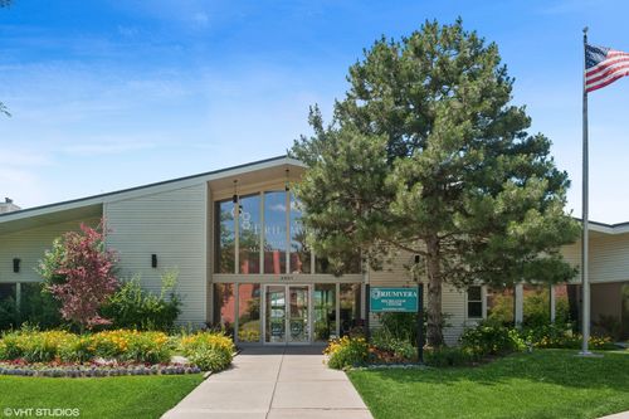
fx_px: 419
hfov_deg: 73.8
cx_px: 314
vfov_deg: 53.1
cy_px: 210
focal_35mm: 24
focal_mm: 24
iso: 200
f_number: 8
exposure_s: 1/500
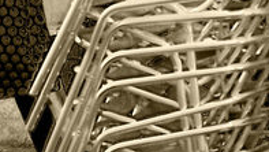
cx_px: 280
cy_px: 147
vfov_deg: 6.0
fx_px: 1434
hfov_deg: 10.6
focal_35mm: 201
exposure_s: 1/125
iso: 100
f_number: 3.5
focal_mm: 42
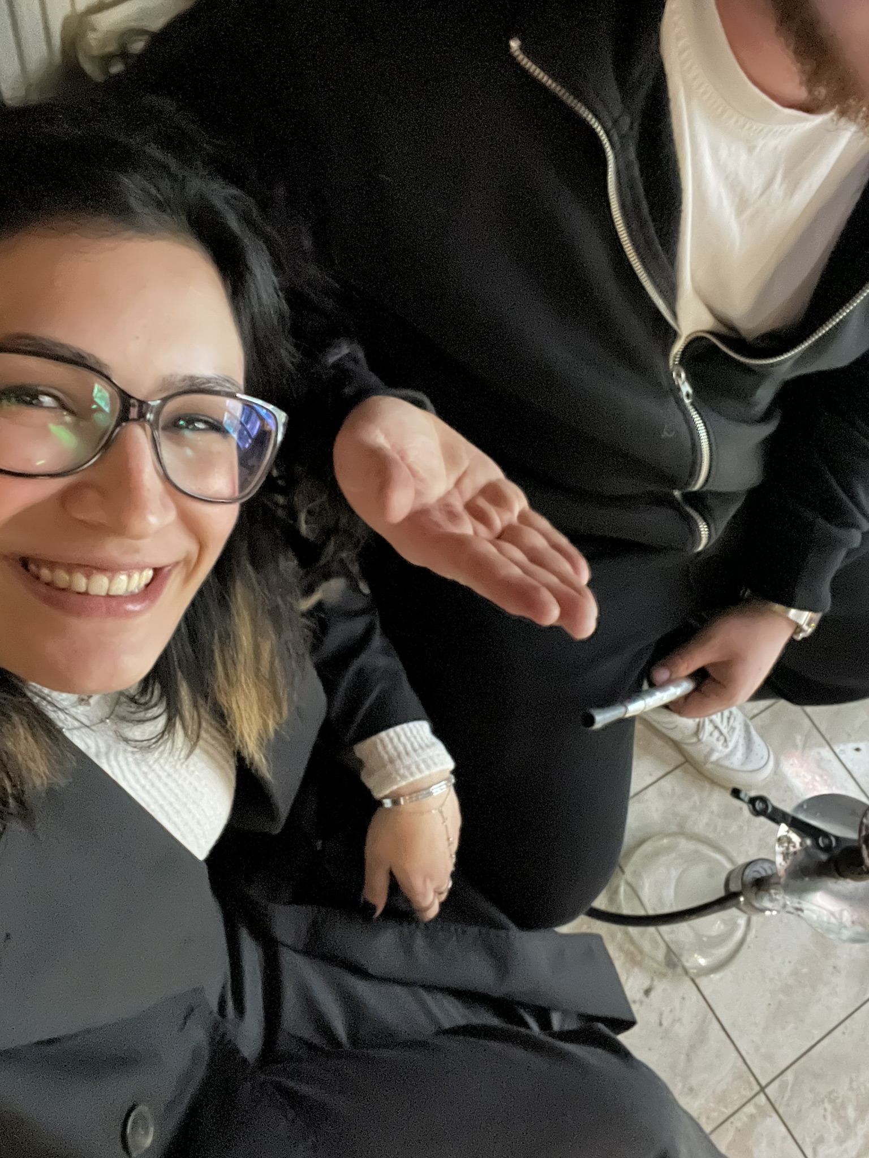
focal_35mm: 30
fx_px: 1004
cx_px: 434
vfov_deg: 60.0
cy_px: 579
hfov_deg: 46.8
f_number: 2.2
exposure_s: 1/14
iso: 1600
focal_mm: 2.71
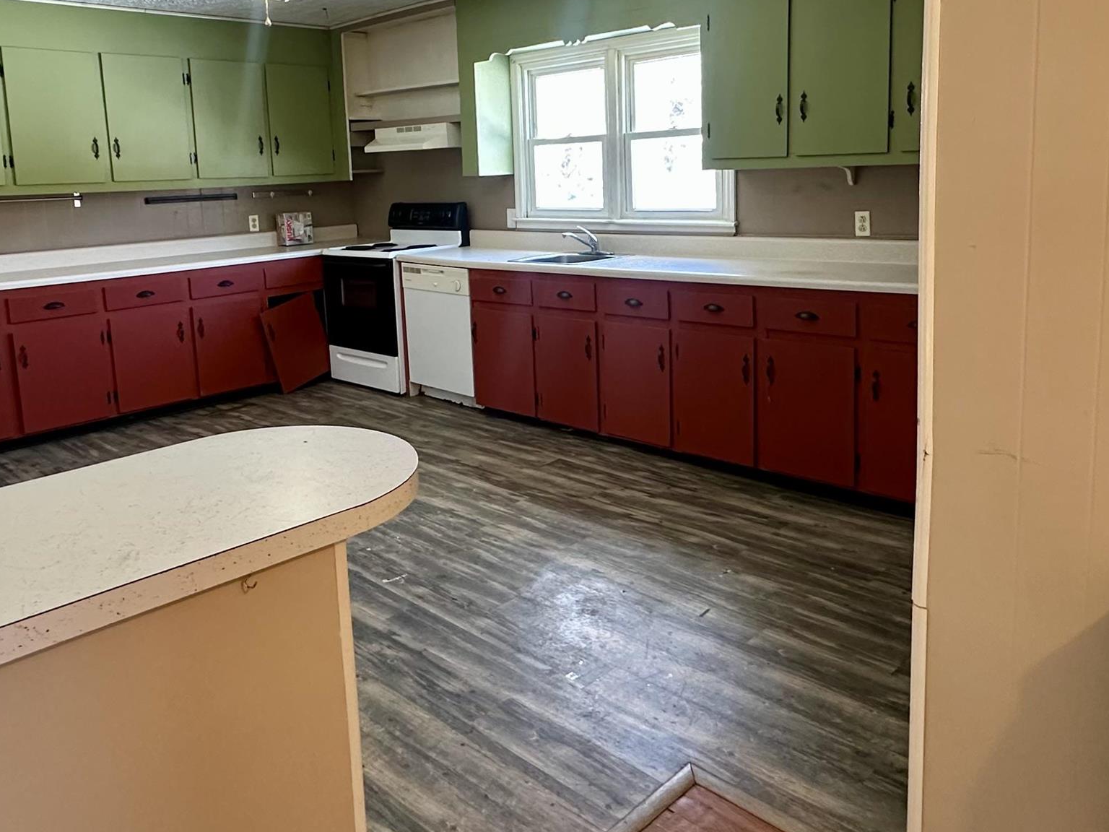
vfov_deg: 49.1
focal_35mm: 28
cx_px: 539
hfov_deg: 63.4
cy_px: 295
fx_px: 897
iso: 250
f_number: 2.2
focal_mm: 2.22
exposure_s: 1/60
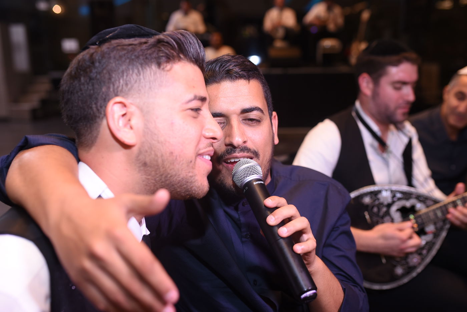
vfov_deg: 37.9
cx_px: 234
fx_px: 454
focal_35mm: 35
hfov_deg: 54.4
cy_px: 156
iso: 800
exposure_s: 1/160
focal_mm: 35
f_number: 2.8
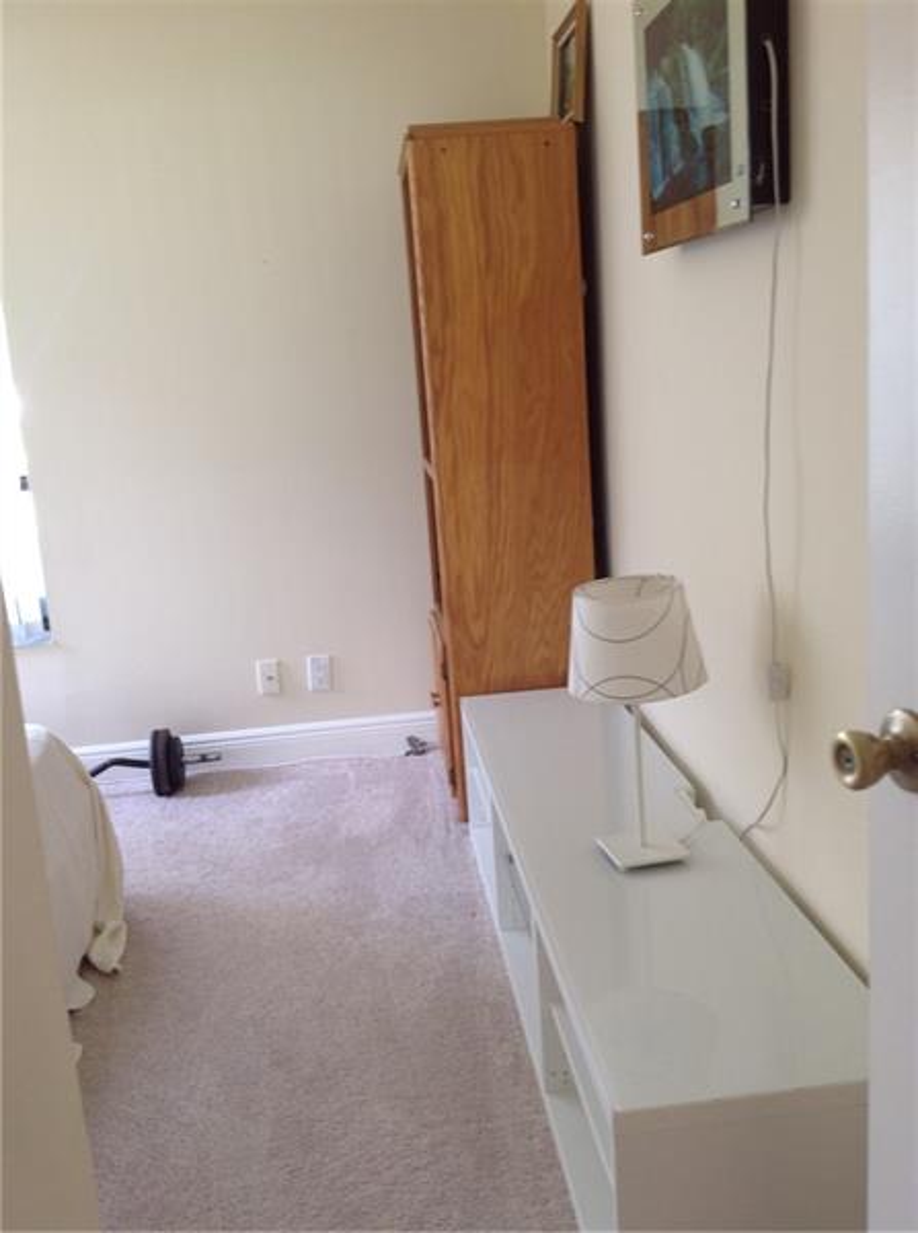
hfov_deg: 40.5
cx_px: 459
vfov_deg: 52.7
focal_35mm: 35
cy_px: 616
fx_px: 1243
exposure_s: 1/17
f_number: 2.4
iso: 50
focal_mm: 4.28
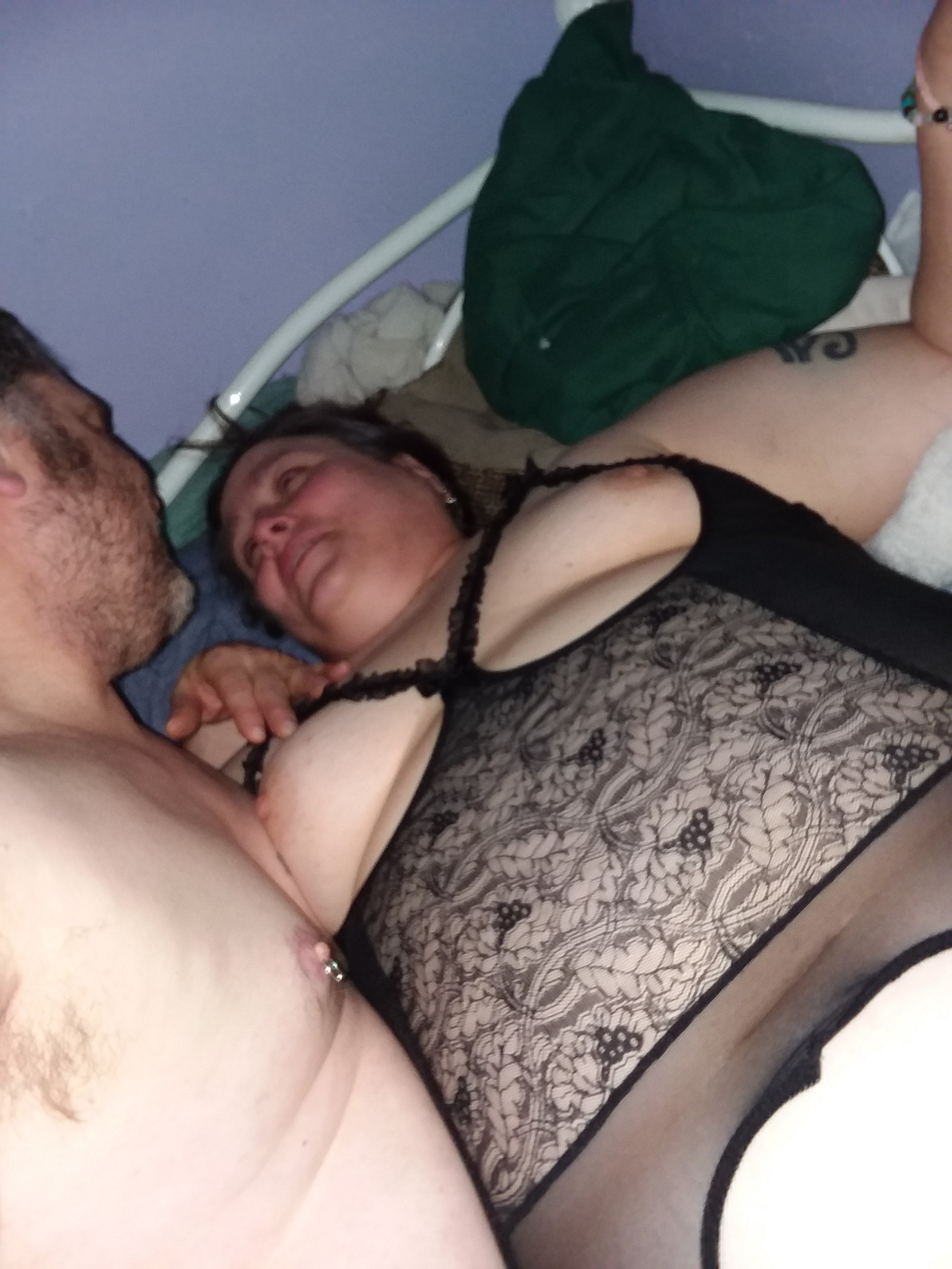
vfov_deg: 61.7
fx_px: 1063
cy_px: 634
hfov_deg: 48.2
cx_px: 476
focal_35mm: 29
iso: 80
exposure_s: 1/30
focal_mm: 2.47
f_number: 1.9
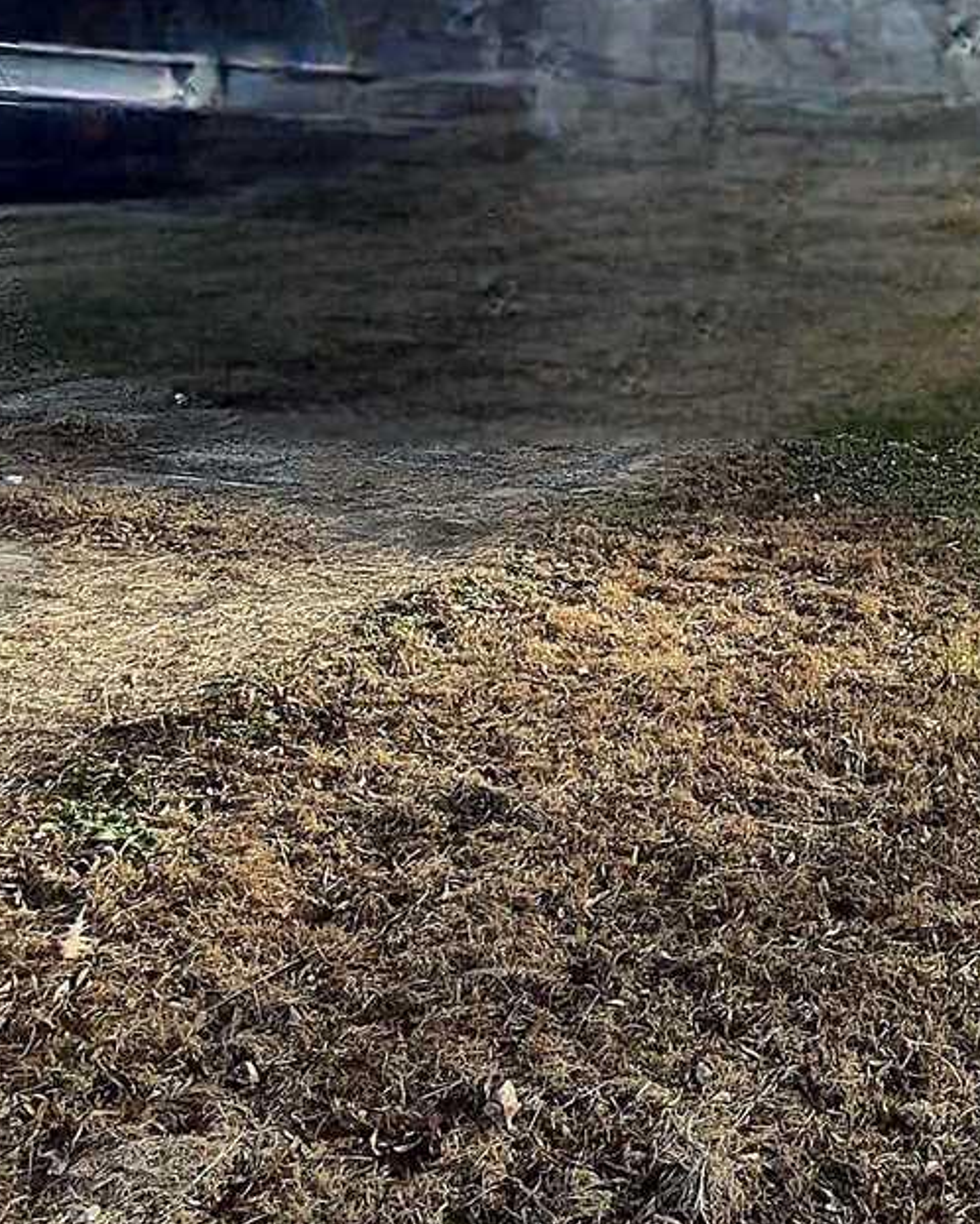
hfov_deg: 29.7
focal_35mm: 47
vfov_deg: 39.5
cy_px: 549
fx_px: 1703
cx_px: 1008
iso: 50
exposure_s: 1/909
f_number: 2.2
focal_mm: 1.74
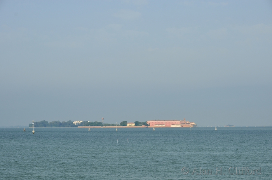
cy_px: 90
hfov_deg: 19.5
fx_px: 791
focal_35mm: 105
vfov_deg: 13.0
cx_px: 136
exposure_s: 1/320
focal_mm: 70
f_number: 9
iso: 125
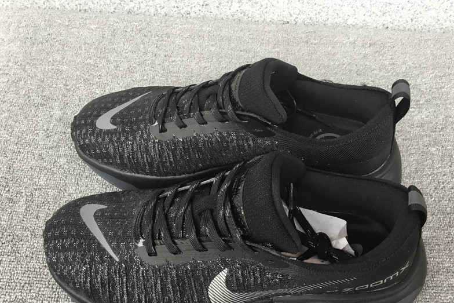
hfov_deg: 51.9
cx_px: 238
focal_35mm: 37
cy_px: 174
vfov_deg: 35.9
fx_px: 467
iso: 32
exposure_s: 1/33
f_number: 2.4
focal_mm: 3.3
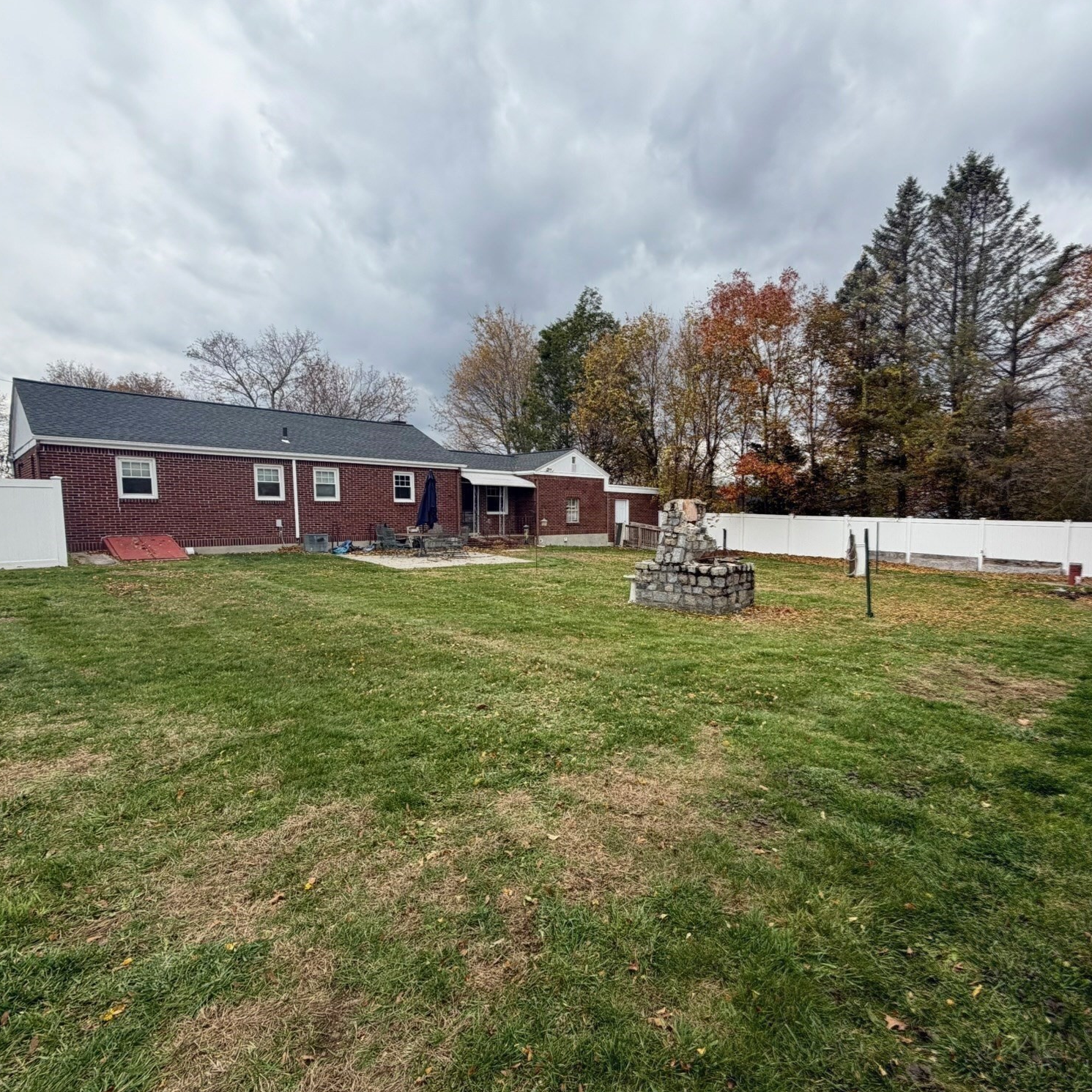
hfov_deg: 83.1
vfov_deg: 84.0
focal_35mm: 17
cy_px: 559
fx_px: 607
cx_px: 647
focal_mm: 2.22
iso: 64
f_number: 2.2
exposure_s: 1/502
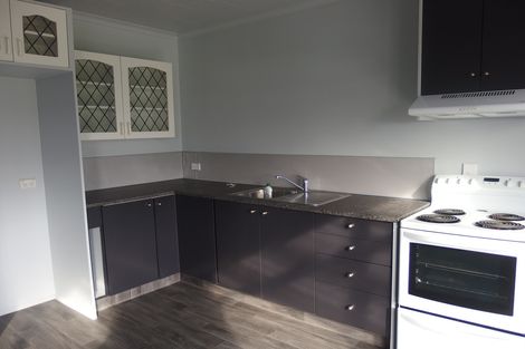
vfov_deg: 49.5
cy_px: 174
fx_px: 379
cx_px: 262
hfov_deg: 69.4
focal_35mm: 26
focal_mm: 4.7
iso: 100
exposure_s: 1/80
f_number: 2.2
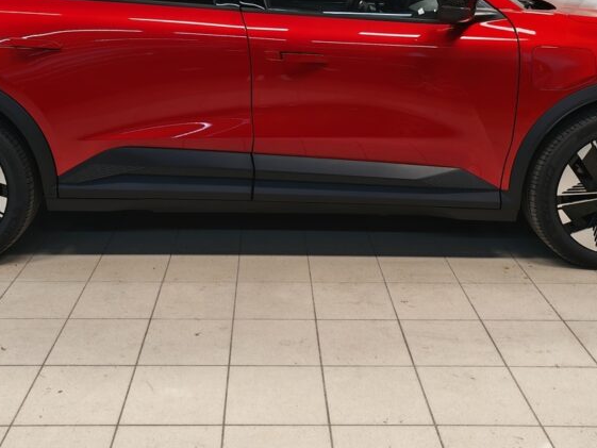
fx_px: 725
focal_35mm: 42
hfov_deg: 44.7
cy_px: 73
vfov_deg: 33.1
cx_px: 264
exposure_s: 1/53
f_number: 1.6
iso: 64
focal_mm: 5.4
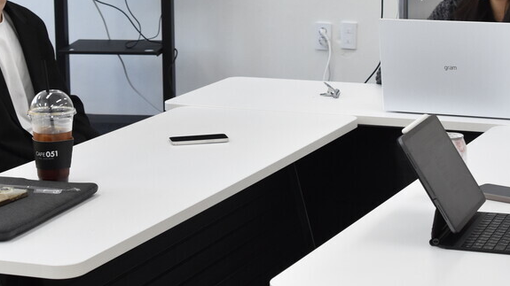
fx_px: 1325
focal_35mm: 98
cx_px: 251
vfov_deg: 12.2
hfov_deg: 21.8
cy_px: -8
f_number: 7.1
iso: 800
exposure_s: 1/200
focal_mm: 28
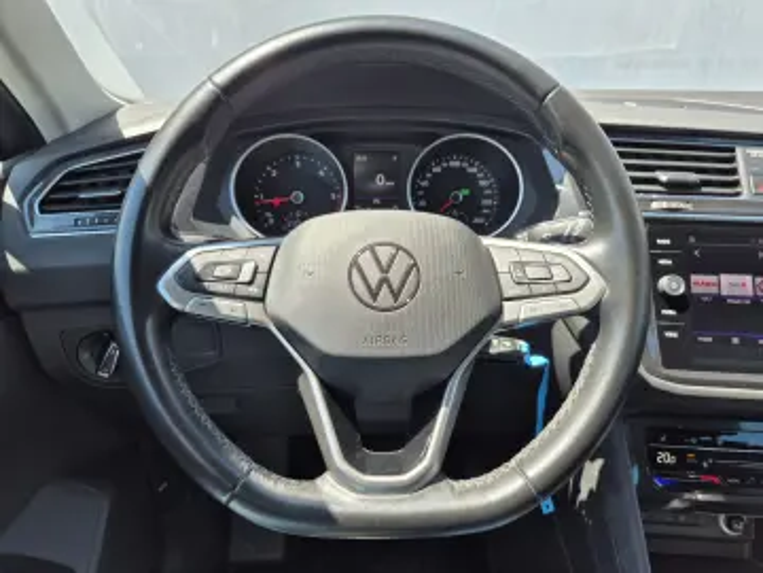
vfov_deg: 58.9
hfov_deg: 73.9
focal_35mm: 23
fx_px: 507
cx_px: 382
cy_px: 286
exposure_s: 1/251
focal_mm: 5.4
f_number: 1.8
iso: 25
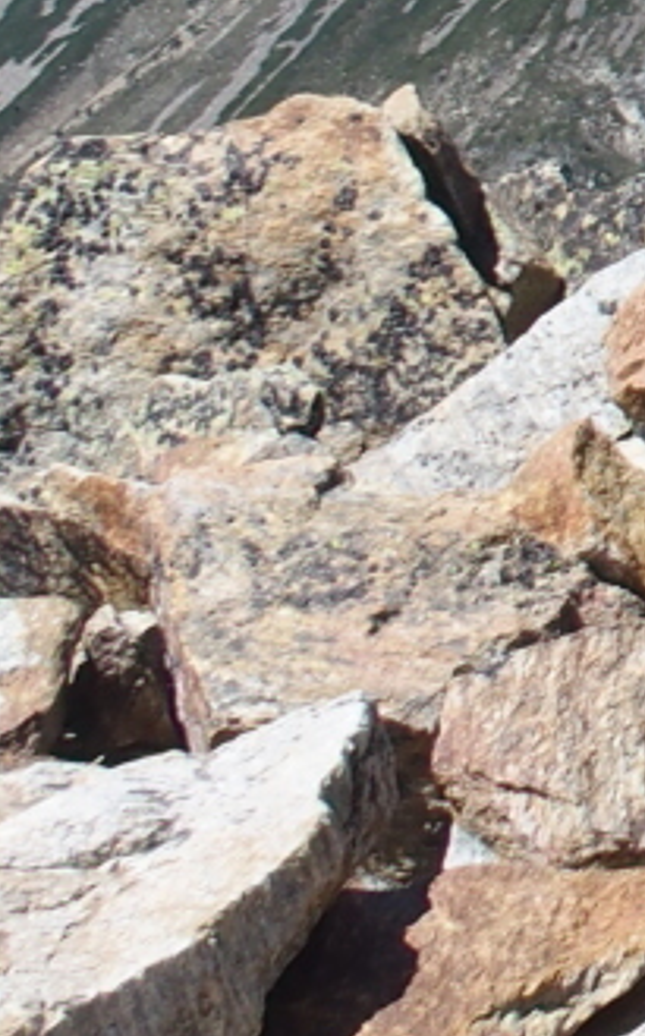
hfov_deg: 8.4
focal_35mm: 130
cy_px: -198
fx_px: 3664
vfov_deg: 15.5
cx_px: 1985
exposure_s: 1/400
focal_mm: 6
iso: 100
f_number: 5.6
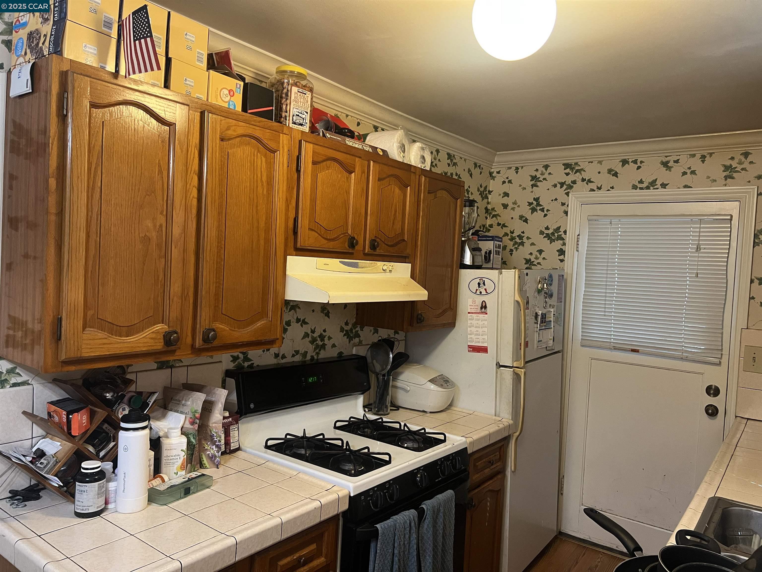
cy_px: 286
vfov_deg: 53.1
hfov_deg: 67.3
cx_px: 381
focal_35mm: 26
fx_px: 572
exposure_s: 1/60
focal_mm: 5.7
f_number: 1.5
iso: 400
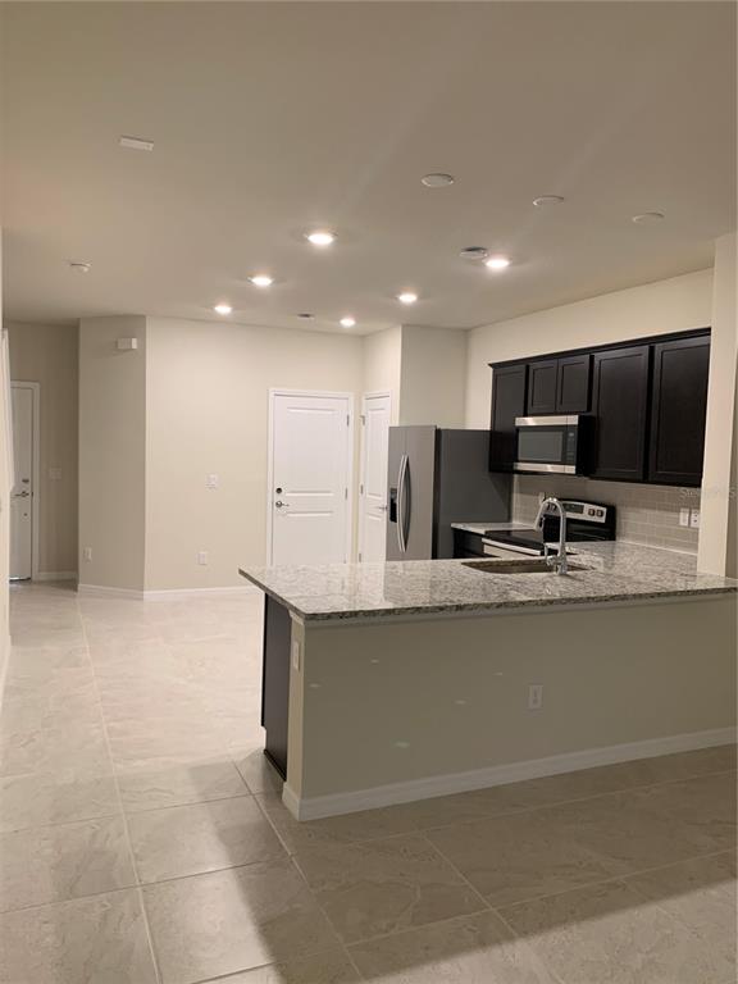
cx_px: 369
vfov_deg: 67.3
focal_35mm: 26
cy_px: 492
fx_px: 739
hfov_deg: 53.1
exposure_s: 1/60
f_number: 1.8
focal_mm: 4.25
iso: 160
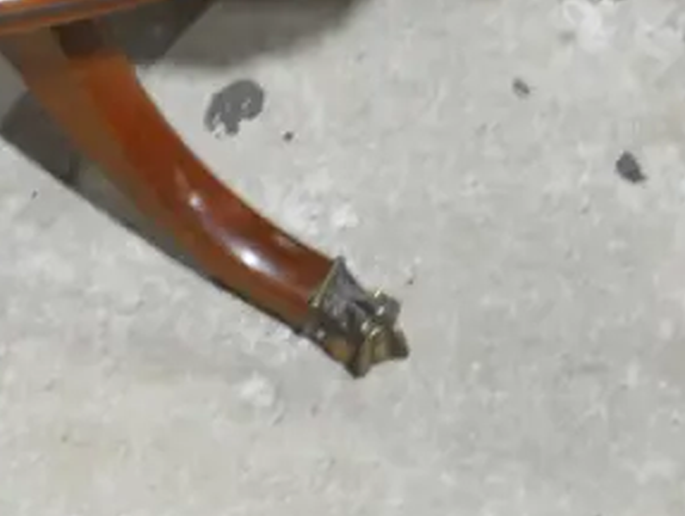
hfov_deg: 17.3
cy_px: -183
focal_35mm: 107
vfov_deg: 13.3
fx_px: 2120
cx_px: -189
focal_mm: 15
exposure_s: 1/60
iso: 500
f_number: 3.6
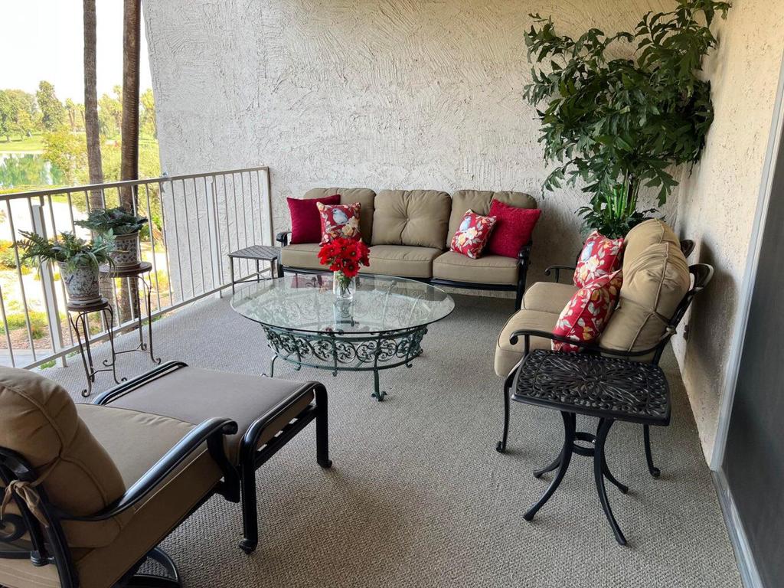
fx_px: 589
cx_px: 392
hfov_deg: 67.3
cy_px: 294
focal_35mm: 26
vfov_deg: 53.1
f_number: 1.5
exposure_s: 1/251
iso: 40
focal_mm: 5.7
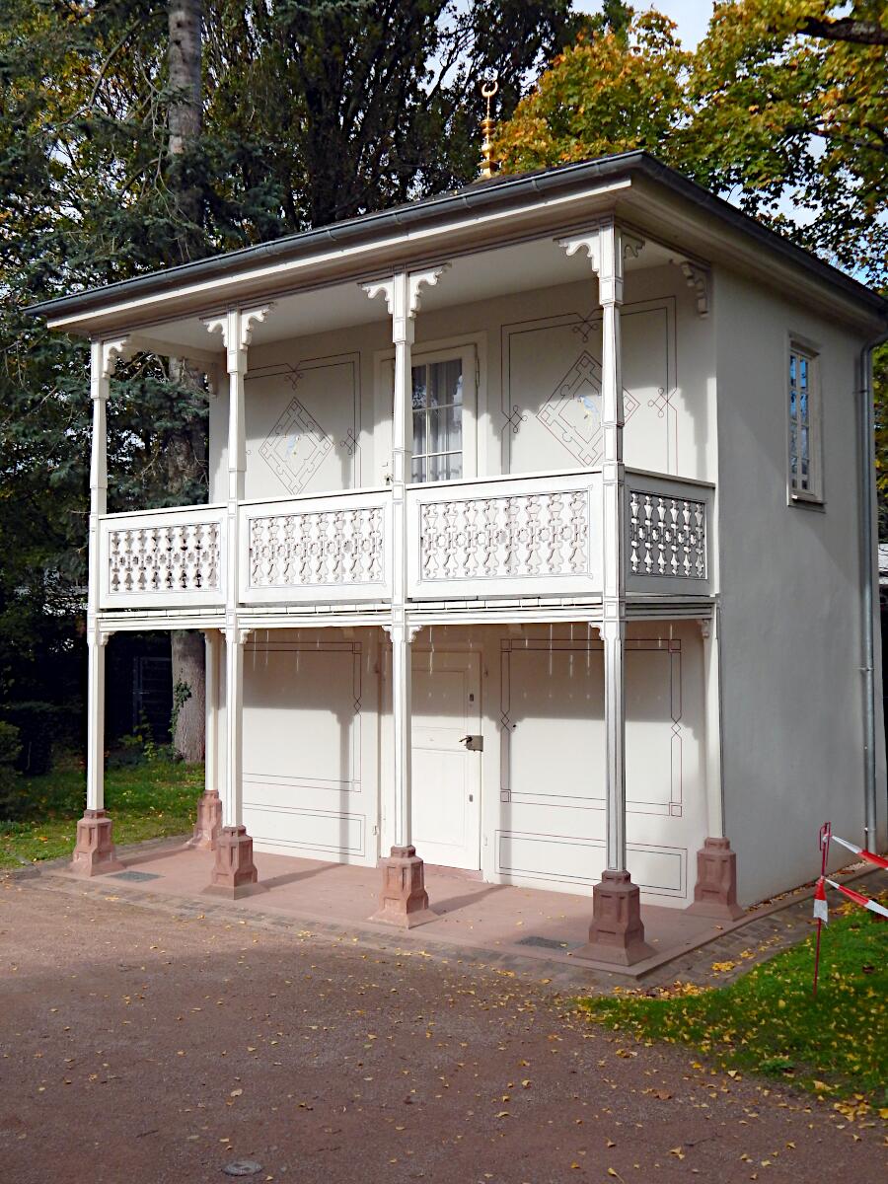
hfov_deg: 37.7
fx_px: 1300
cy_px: 592
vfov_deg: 49.0
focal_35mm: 38
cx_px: 444
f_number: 3.4
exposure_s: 1/1250
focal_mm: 6.8
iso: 125
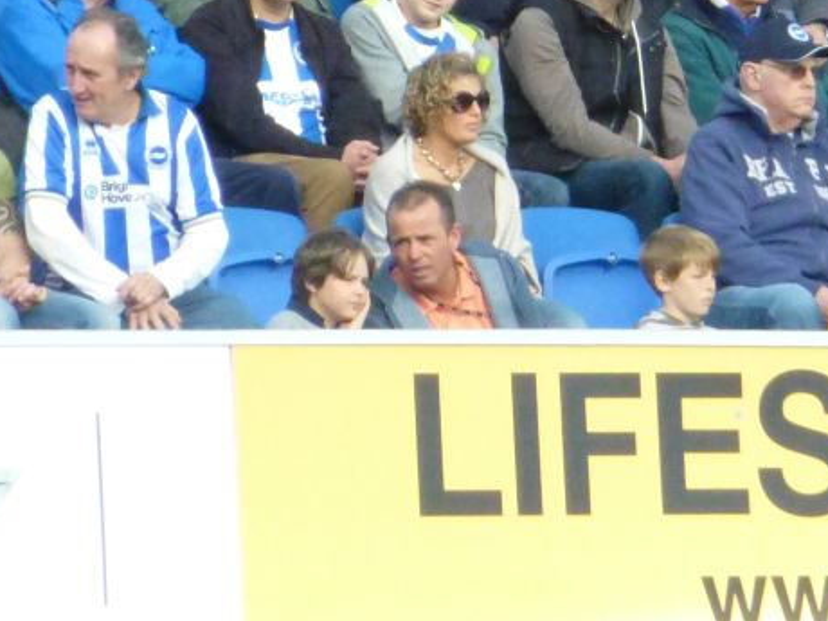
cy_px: -7
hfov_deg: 1.6
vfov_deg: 1.2
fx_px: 29923
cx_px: 553
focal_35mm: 1251
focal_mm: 86
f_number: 6.4
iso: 1600
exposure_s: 1/1600
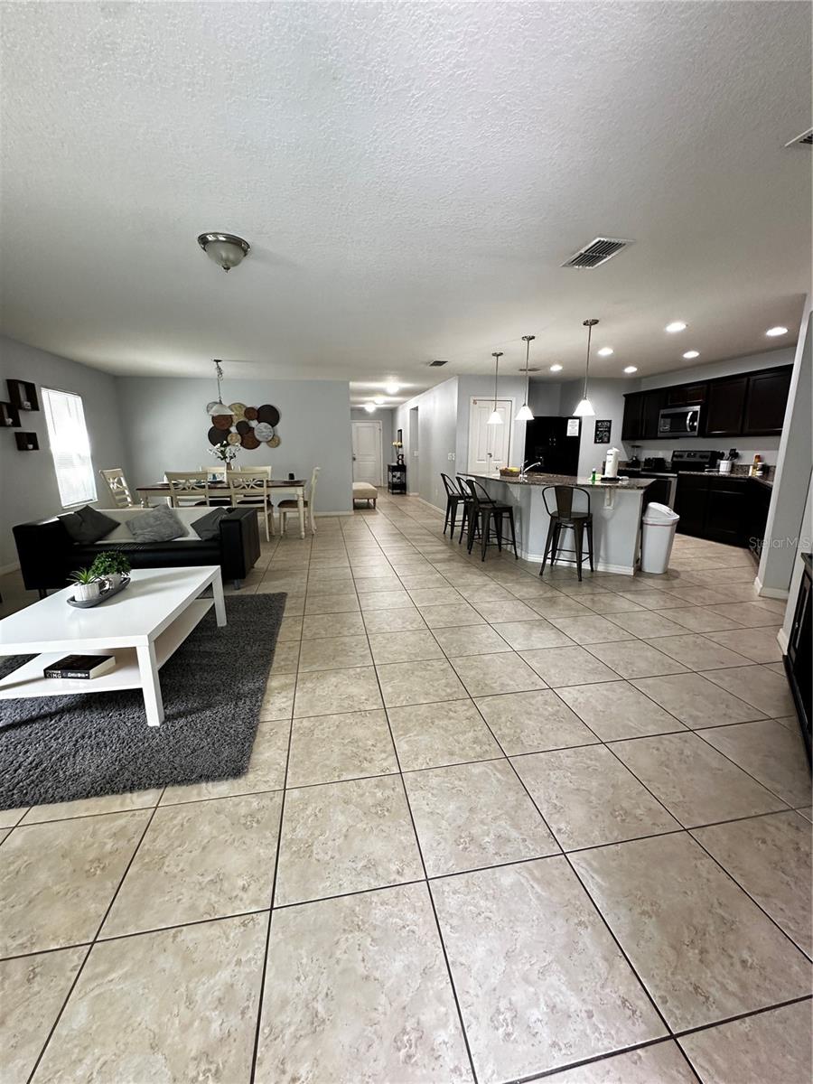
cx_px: 406
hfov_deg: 85.7
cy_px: 542
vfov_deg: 102.1
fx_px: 438
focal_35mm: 14
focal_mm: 2.22
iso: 250
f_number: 2.2
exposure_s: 1/60
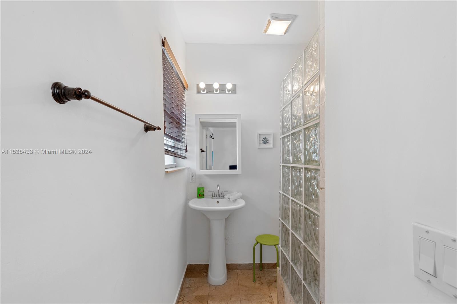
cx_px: 228
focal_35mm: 15
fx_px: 190
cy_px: 152
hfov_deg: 100.4
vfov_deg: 77.3
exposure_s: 1/3
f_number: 8
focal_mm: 10
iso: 100
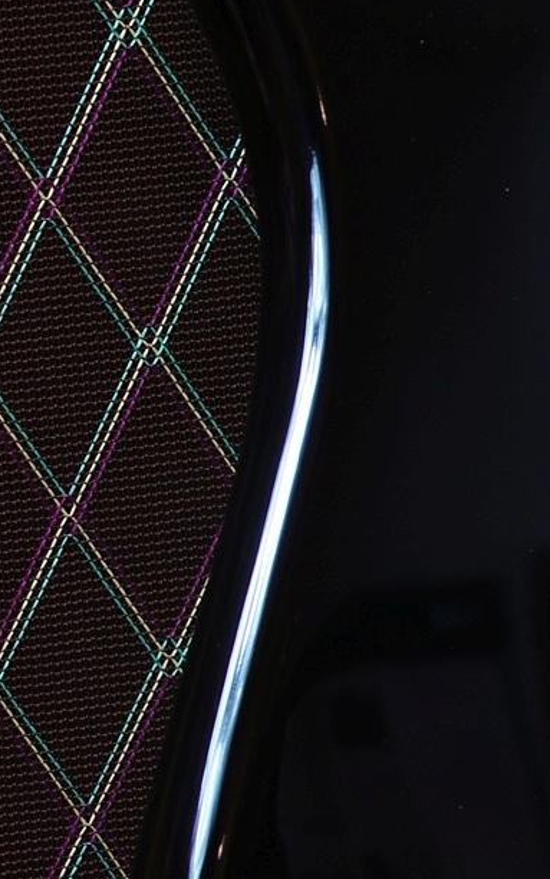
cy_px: 224
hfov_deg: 5.1
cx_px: 925
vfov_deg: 8.2
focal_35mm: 257
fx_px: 6155
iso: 100
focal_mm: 45
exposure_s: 1/5
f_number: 7.1
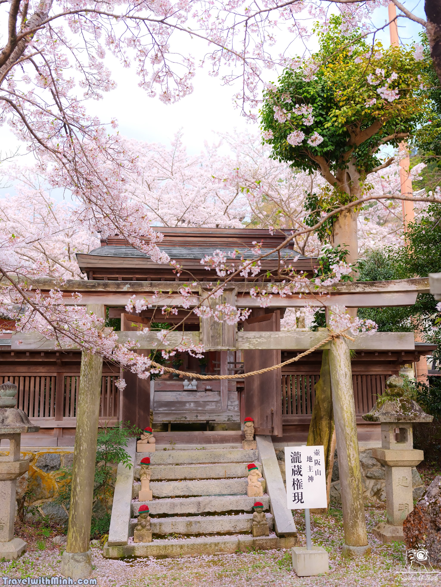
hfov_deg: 39.7
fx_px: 611
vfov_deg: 51.4
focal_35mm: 36
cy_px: 294
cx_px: 220
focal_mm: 45
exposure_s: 1/200
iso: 250
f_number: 4
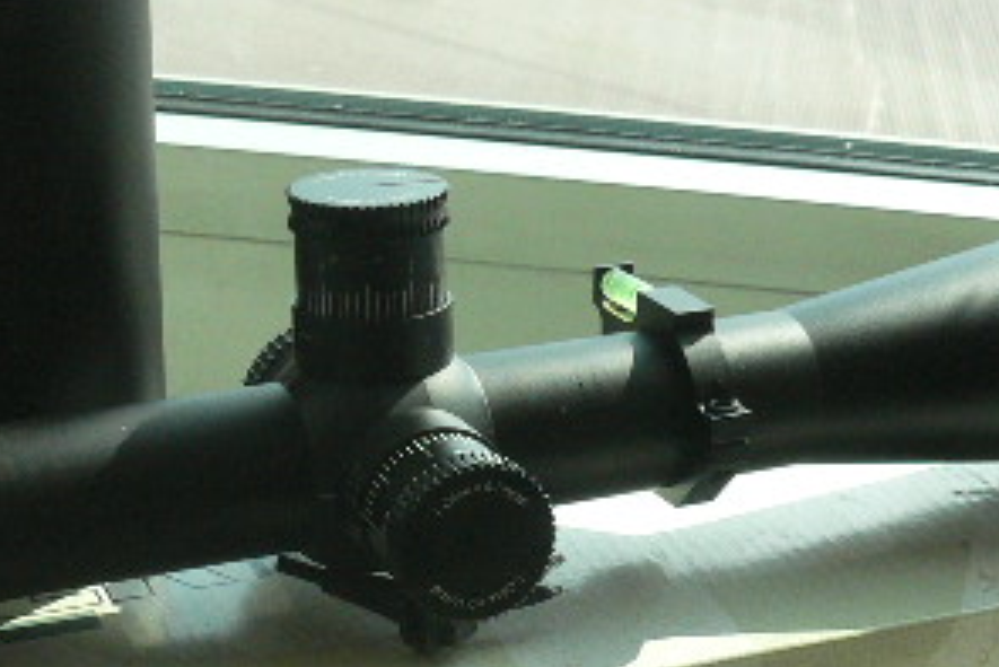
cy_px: 454
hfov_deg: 25.6
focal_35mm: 79
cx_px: 420
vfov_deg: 17.2
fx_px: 2193
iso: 200
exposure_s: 1/250
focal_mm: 5.8
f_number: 5.6
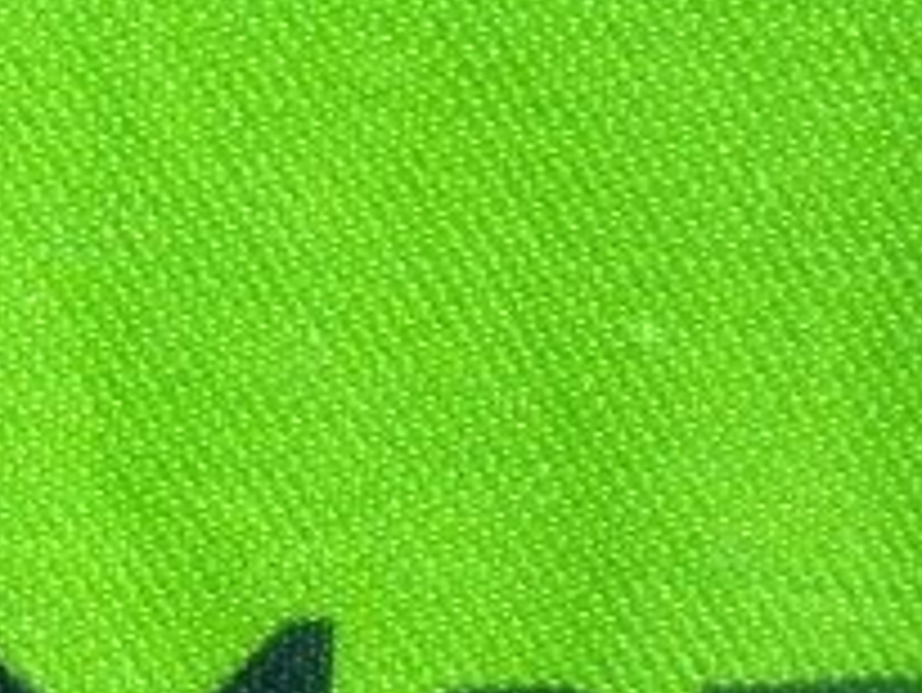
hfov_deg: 4.7
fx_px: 11300
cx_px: 603
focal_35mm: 424
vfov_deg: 3.5
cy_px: 230
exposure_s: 1/250
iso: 80
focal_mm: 14.9
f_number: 5.2
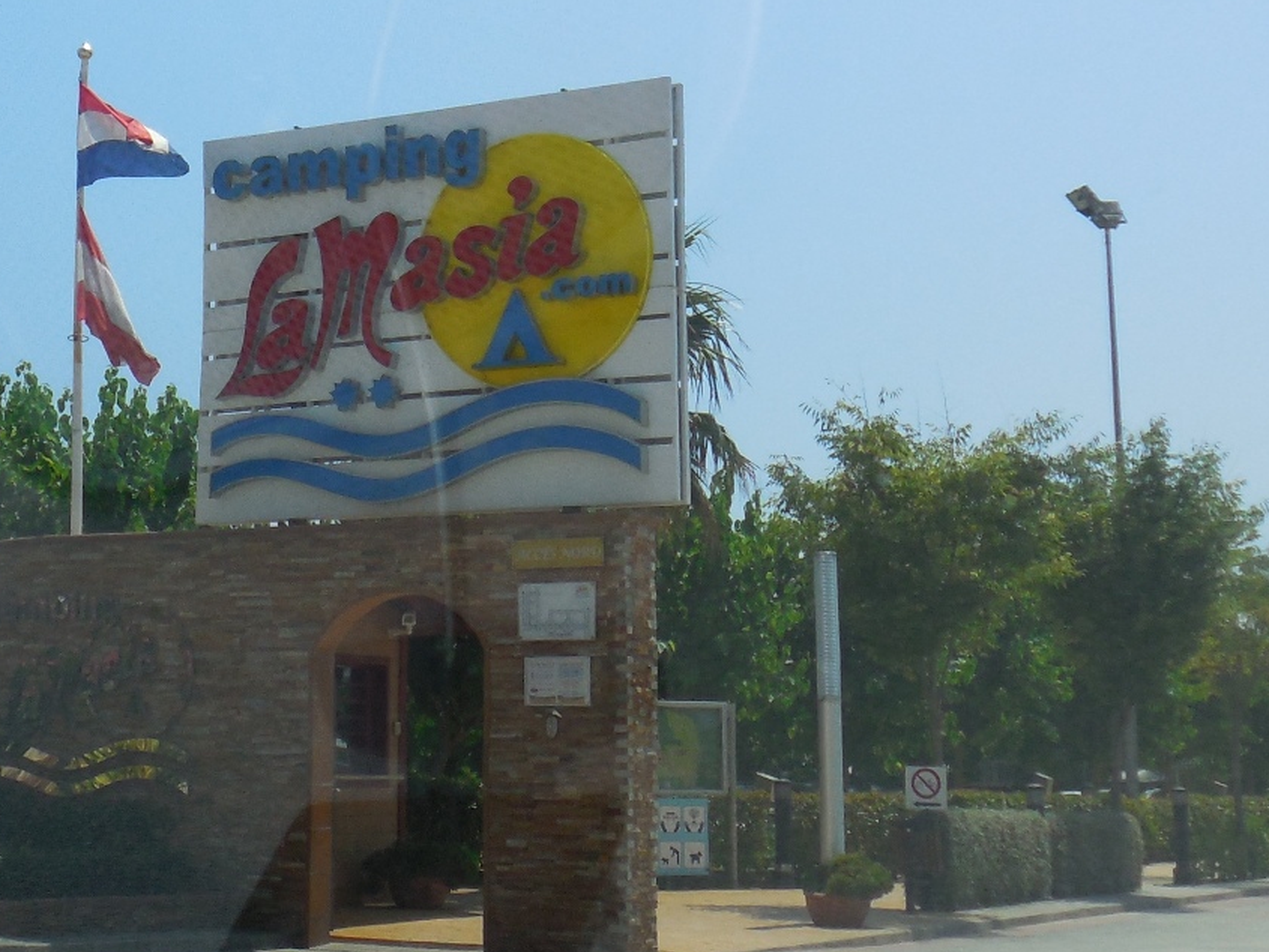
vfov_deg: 20.3
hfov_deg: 26.2
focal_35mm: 72
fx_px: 2640
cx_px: 155
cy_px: 264
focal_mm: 5.3
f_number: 3.8
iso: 125
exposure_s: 1/1600
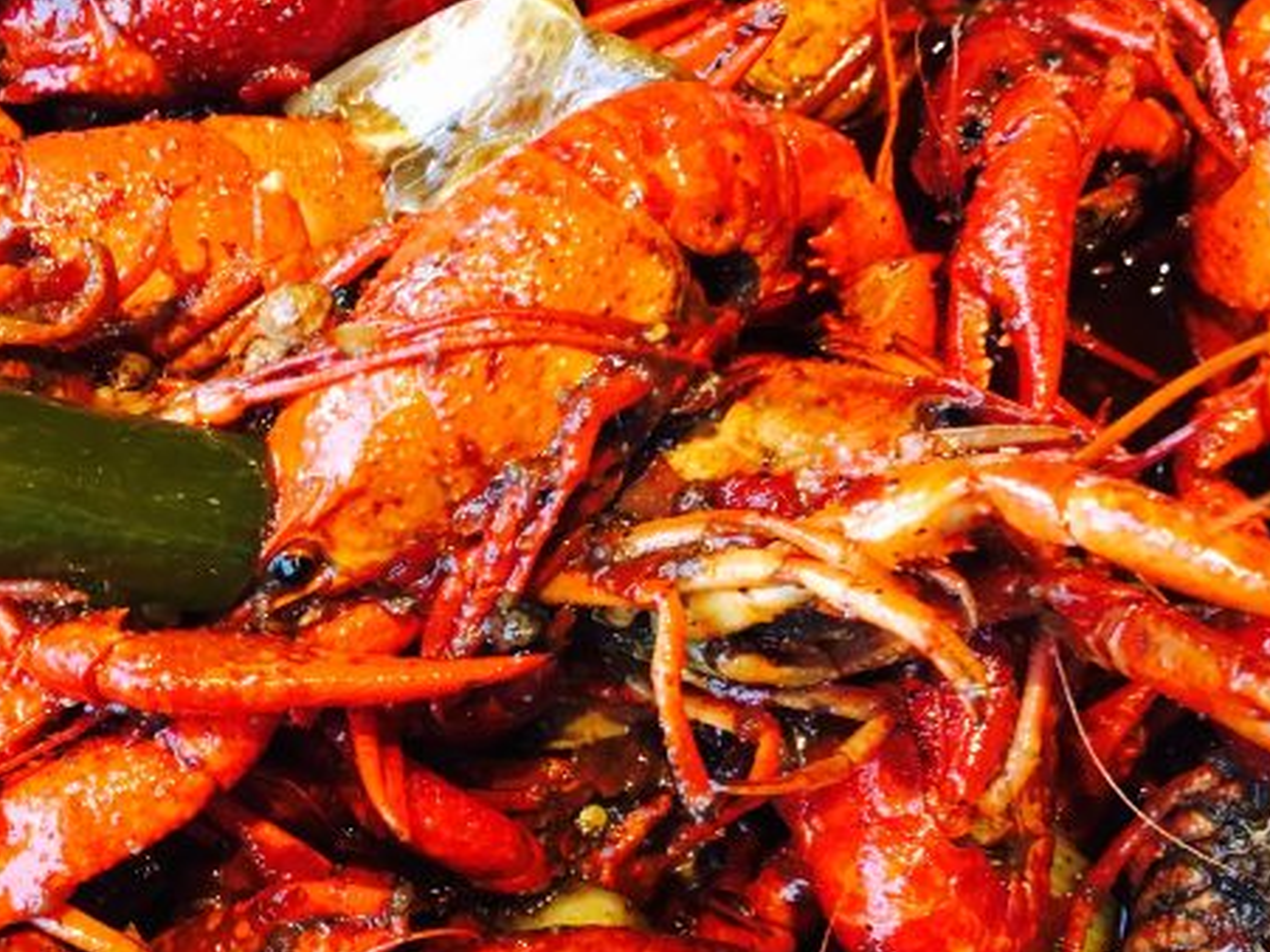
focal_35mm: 45
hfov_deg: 41.4
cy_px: 596
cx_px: 394
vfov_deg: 32.0
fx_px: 1651
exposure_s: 1/25
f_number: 2.2
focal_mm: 4.15
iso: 200
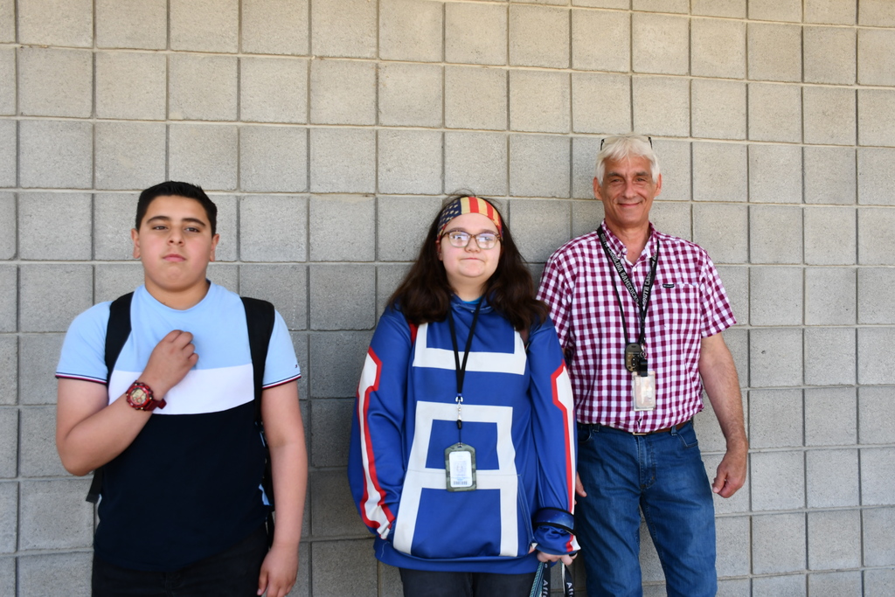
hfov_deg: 61.9
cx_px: 448
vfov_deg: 43.6
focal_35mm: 30
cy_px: 298
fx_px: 746
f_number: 5.6
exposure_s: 1/250
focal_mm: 20
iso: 320
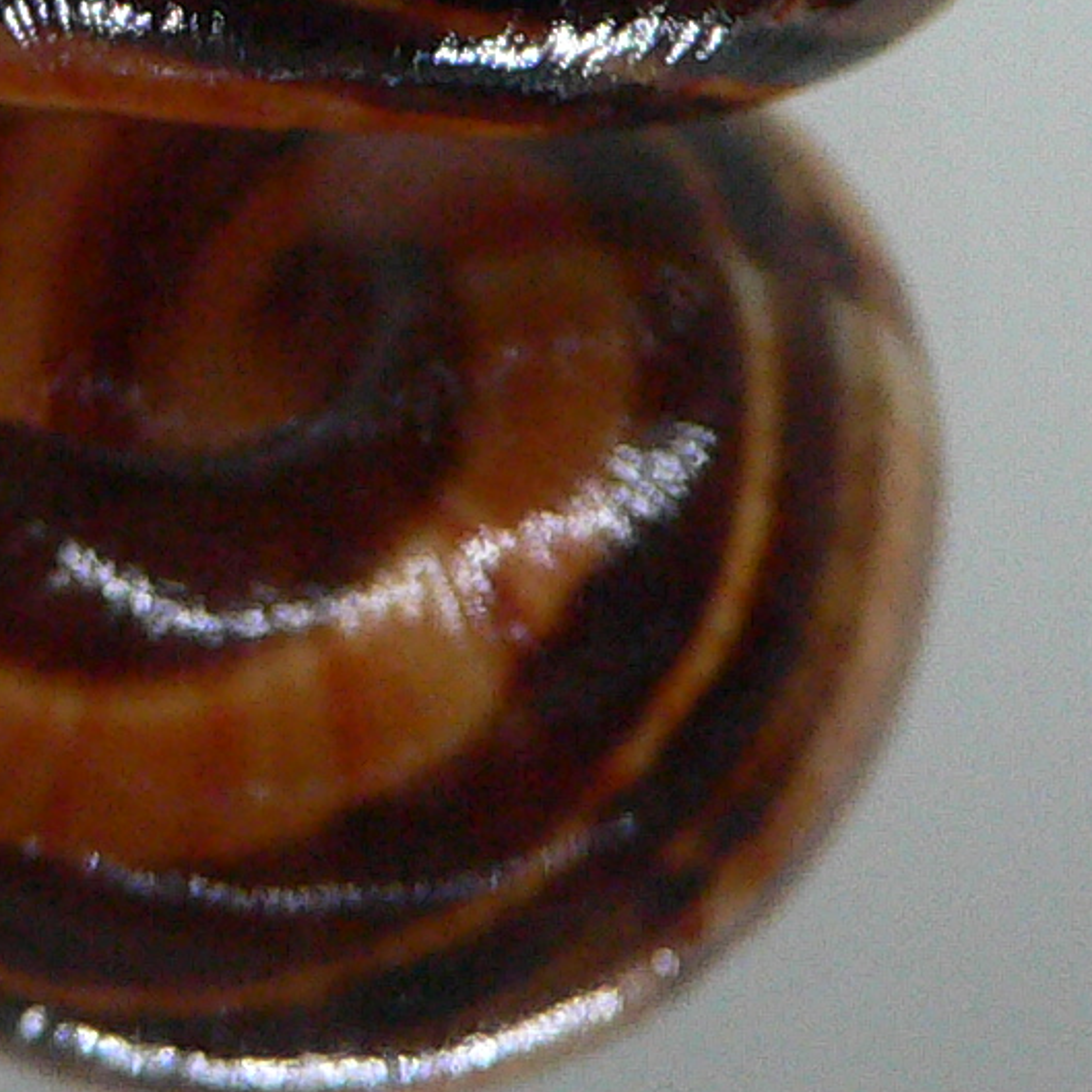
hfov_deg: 14.7
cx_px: 194
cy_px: -260
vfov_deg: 14.3
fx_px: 4211
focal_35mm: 118
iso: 200
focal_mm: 4.6
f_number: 2.8
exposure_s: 1/50
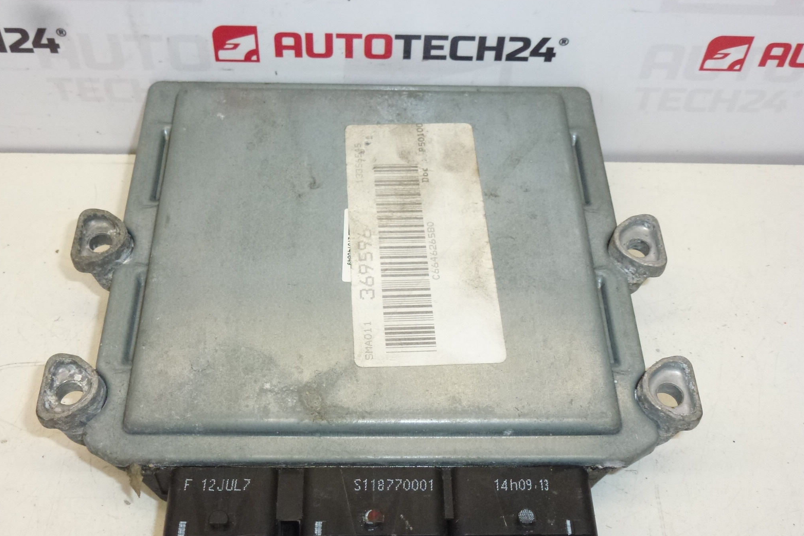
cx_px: 398
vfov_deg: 33.4
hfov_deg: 48.5
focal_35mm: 40
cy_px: 290
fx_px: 893
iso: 400
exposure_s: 1/320
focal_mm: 6.8
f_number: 3.8
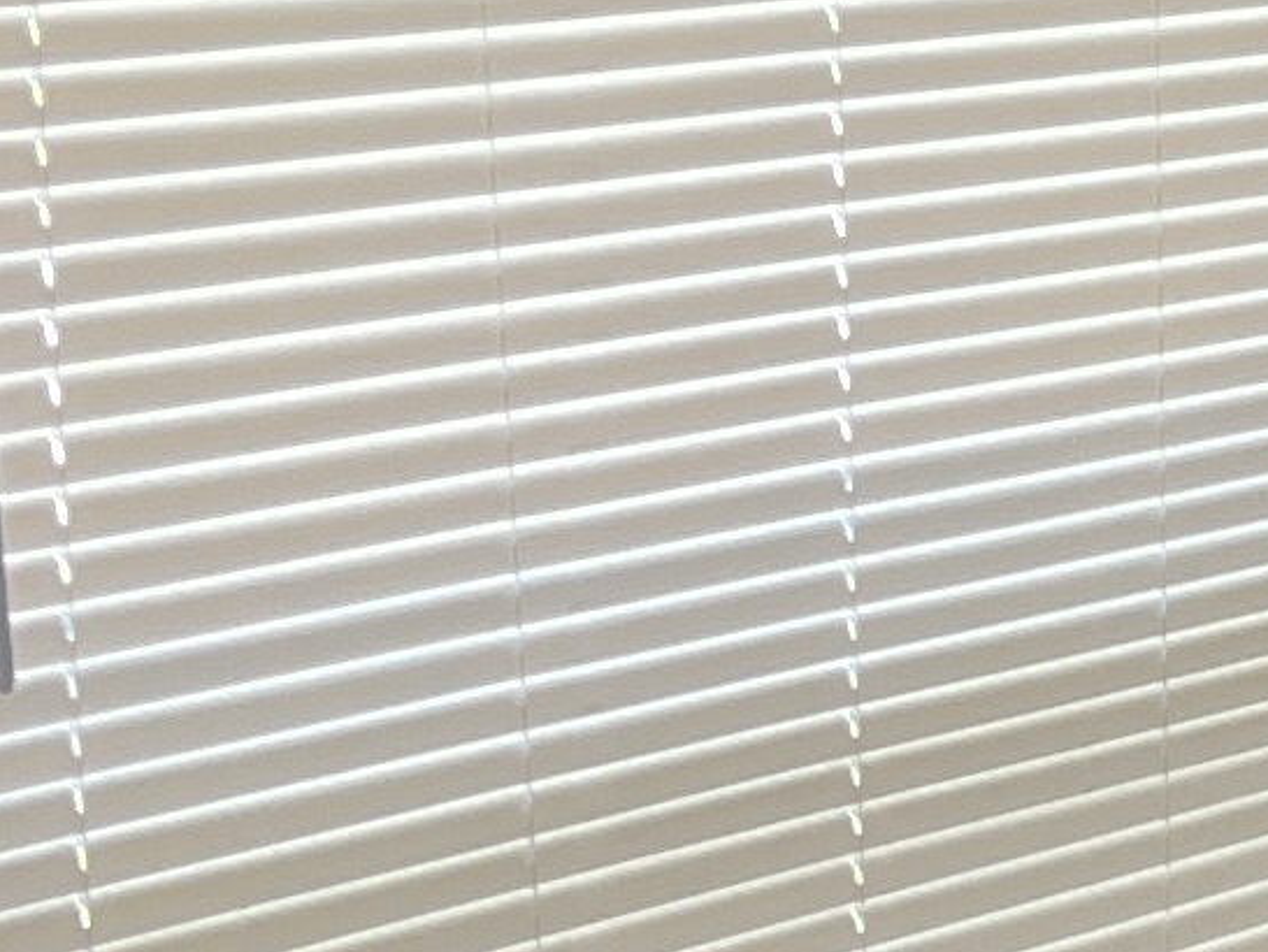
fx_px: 7036
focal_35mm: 192
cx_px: 2225
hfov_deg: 9.8
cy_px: 1212
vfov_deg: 7.7
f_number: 1.6
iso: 80
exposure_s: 1/122
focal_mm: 5.1
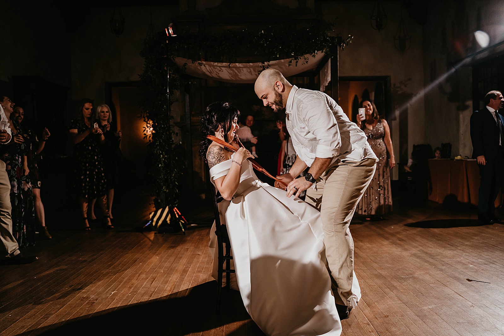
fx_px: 420
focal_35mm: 30
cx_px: 252
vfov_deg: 43.6
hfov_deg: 61.9
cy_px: 168
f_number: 2.8
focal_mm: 30
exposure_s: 1/160
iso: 640
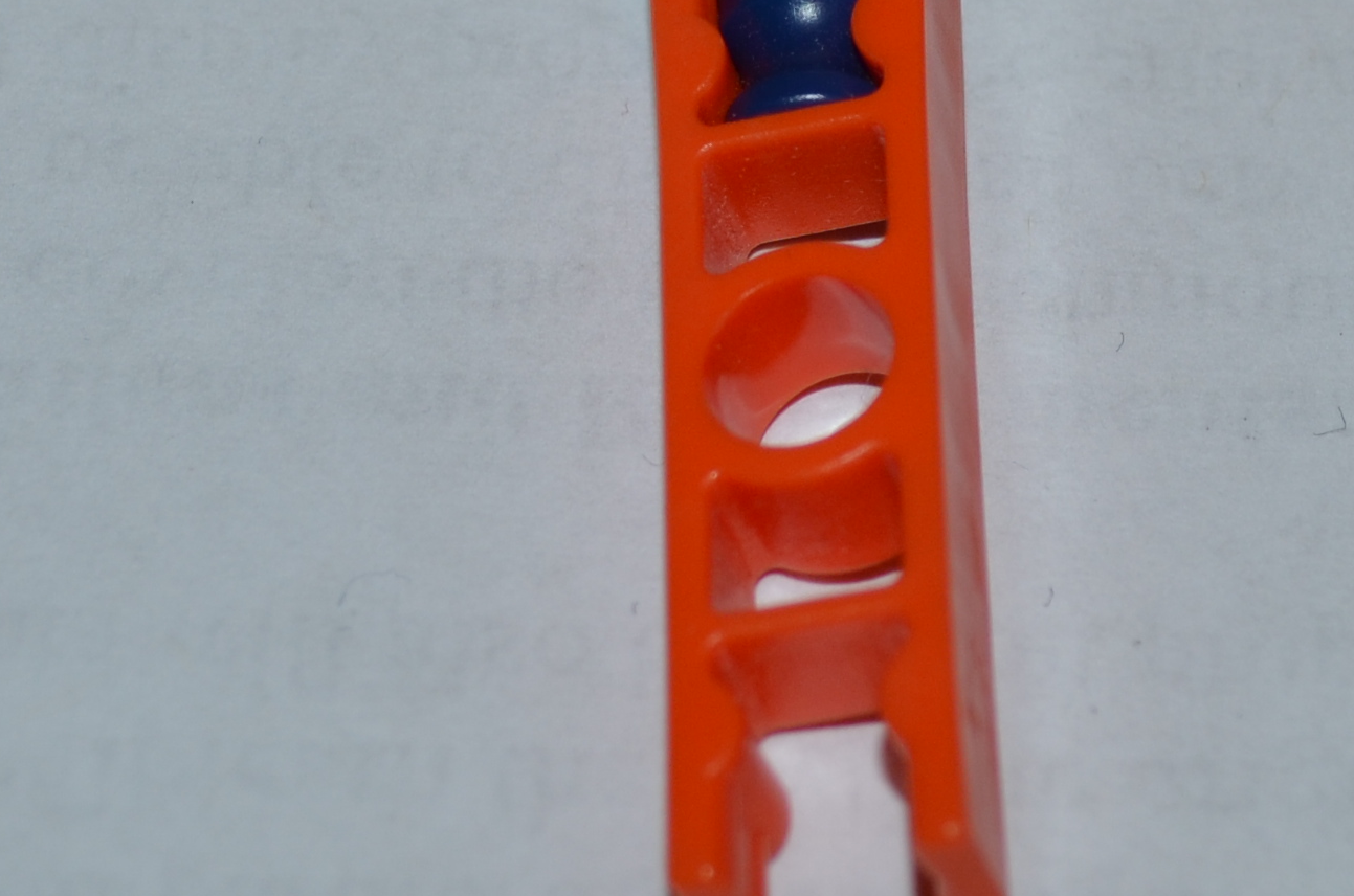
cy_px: -355
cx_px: 885
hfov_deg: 11.2
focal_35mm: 183
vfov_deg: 7.4
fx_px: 6868
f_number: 5.6
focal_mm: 32
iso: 200
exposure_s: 1/30
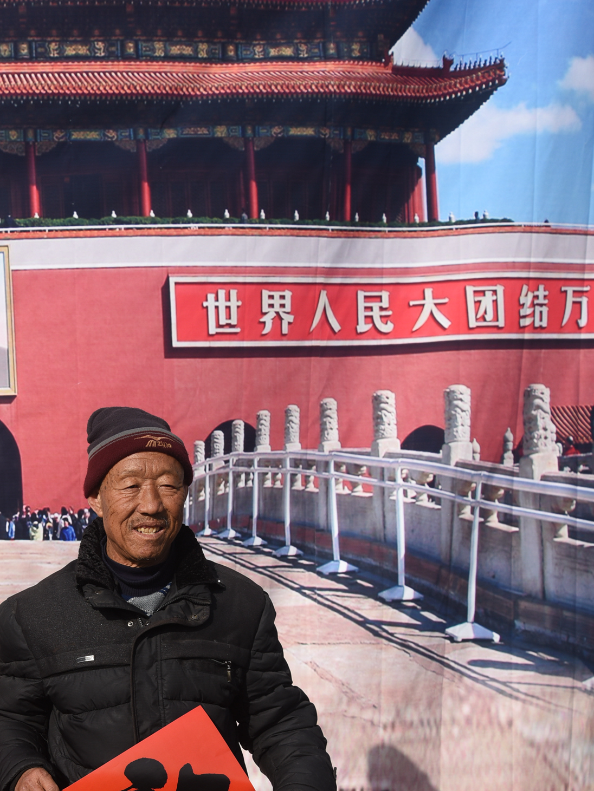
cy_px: 737
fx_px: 1716
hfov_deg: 19.3
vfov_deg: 25.1
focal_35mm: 75
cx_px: 56
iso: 110
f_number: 7.1
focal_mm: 38
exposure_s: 1/500
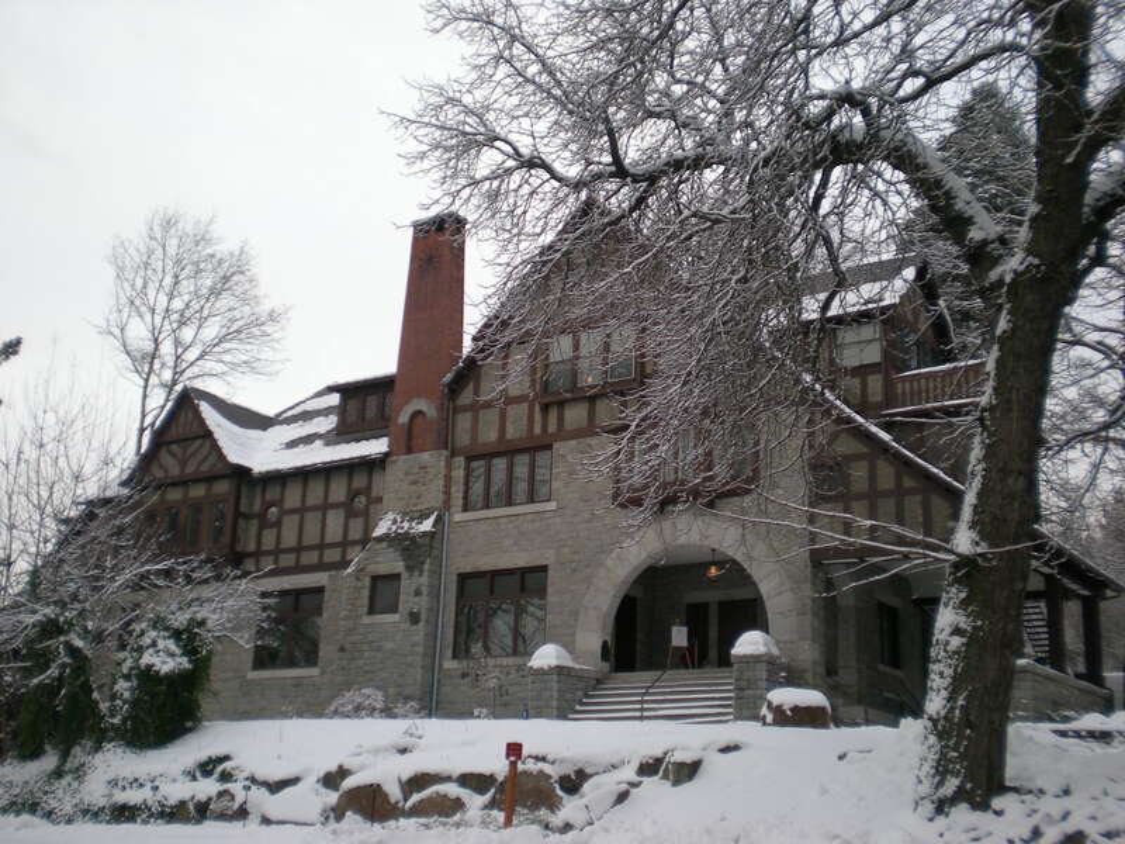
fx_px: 1430
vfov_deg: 32.9
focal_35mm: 44
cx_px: 562
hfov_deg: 42.9
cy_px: 422
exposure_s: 1/210
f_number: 3.5
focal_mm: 7.4
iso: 50
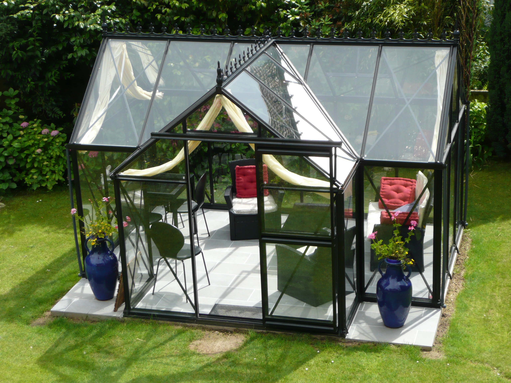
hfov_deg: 25.3
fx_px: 1137
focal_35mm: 77
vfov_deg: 19.1
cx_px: 256
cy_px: 192
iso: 100
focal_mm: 12.7
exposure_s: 1/320
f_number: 4.6
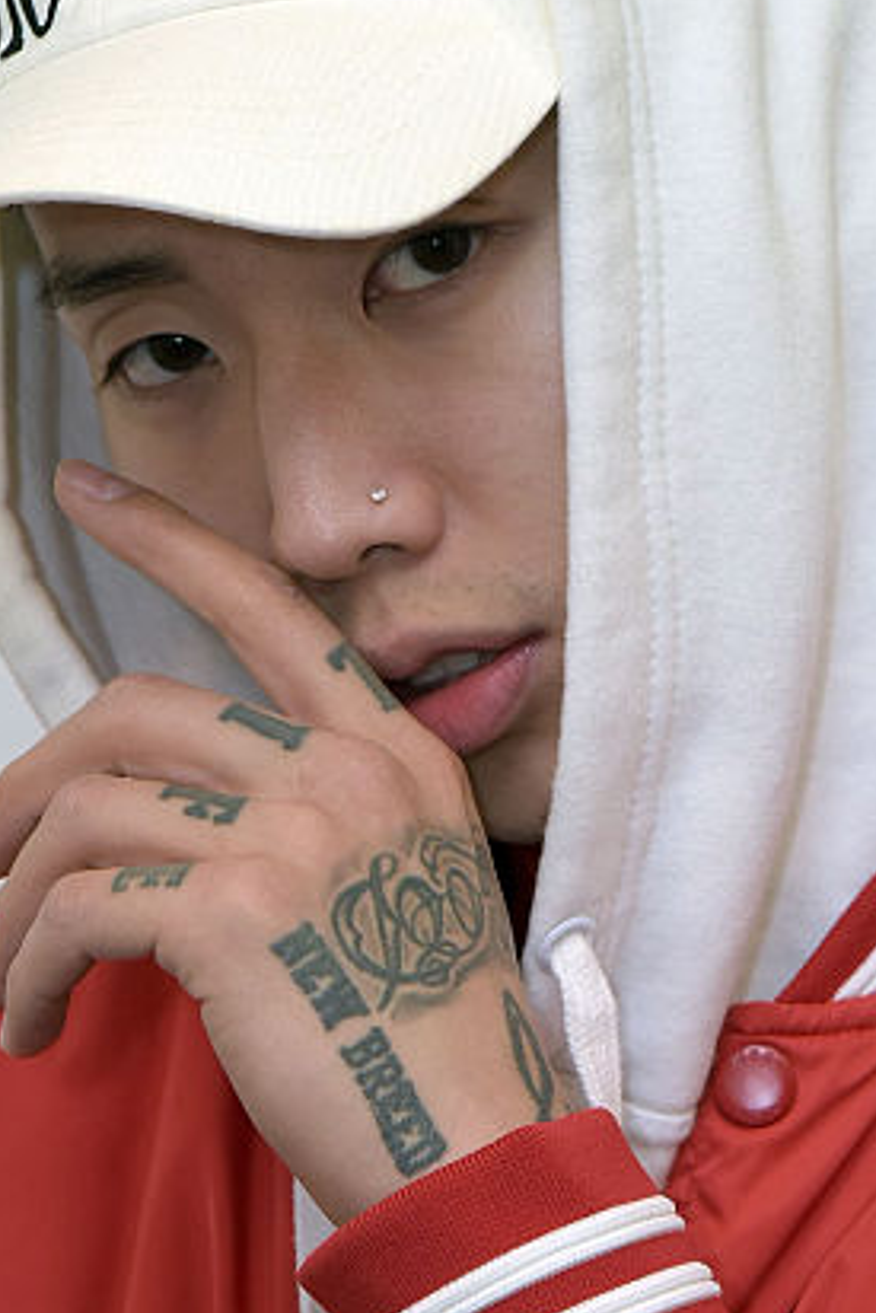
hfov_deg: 4.6
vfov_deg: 6.9
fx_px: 10867
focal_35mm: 298
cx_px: 384
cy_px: 663
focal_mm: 120
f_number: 7.1
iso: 800
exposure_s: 1/100
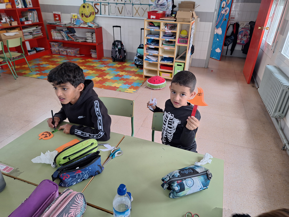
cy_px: 108
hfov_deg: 73.9
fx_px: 192
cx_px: 144
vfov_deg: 58.9
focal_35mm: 23
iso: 125
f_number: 1.8
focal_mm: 5.54
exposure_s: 1/40
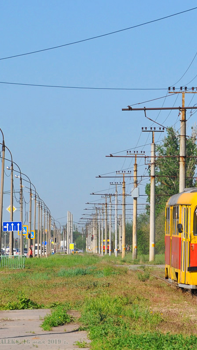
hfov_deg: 6.4
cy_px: 175
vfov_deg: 11.3
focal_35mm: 190
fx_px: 1765
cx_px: 229
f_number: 8
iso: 200
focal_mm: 80
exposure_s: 1/500
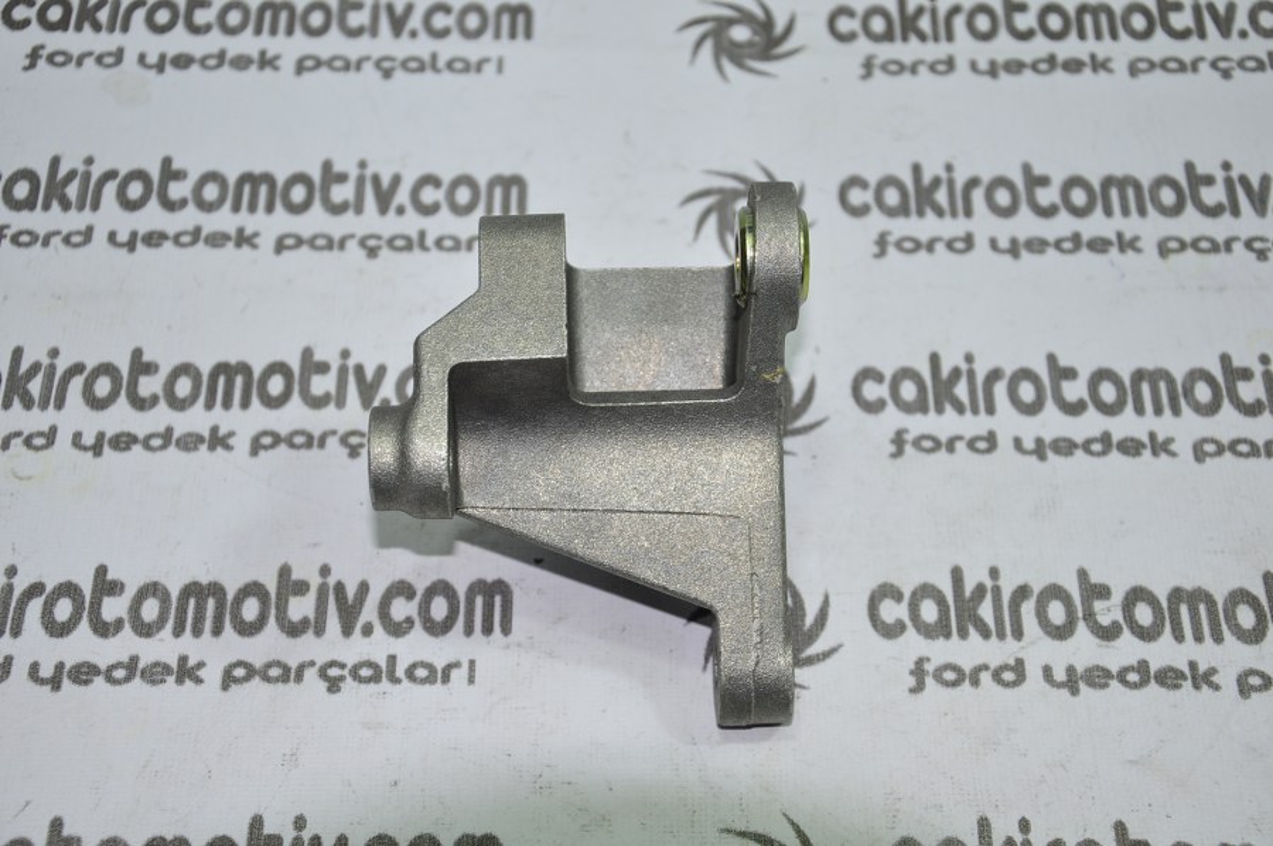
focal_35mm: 68
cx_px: 636
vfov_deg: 20.1
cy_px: 423
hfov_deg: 29.9
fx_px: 2384
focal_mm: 45
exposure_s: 1/50
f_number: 5.6
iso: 200
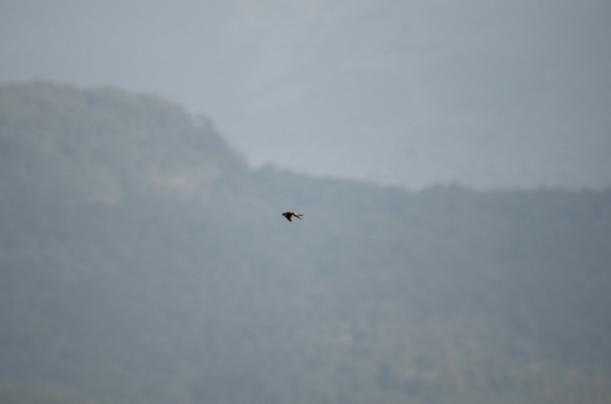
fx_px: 7621
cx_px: 306
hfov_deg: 4.6
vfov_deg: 3.0
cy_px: 202
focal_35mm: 450
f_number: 5.6
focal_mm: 300
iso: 200
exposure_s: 1/1600
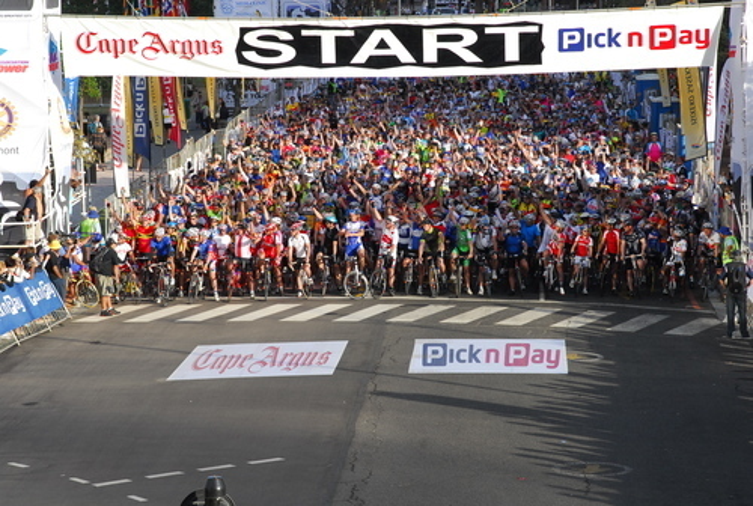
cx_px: 376
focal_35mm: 147
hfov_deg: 13.9
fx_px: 3082
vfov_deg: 9.4
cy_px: 253
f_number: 10
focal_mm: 98
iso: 400
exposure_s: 1/400
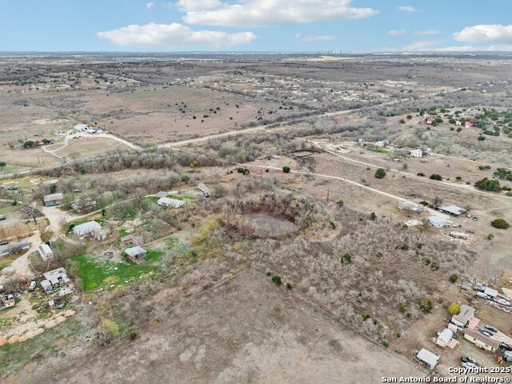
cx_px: 256
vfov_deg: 56.8
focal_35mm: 24
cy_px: 192
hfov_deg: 71.6
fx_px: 355
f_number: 1.8
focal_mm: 8.7
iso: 200
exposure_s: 1/1500
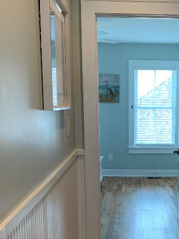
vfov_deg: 30.8
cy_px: 194
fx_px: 421
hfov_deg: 23.6
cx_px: 151
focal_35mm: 61
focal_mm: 4.25
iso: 80
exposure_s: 1/120
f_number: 1.8
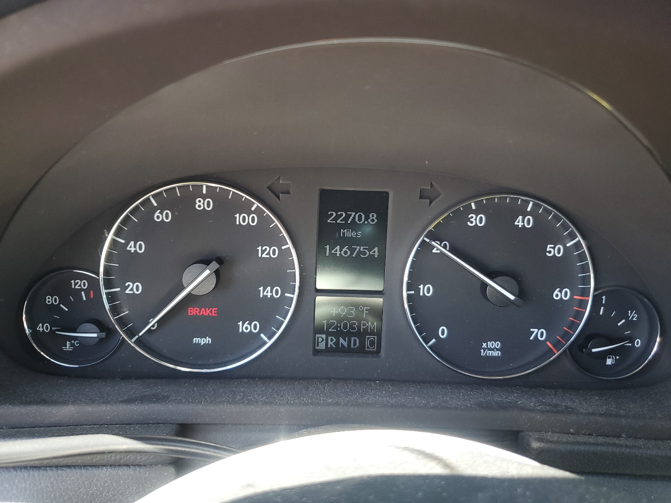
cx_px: 336
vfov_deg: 53.1
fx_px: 504
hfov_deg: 67.3
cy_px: 252
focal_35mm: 26
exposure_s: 1/120
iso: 84
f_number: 1.5
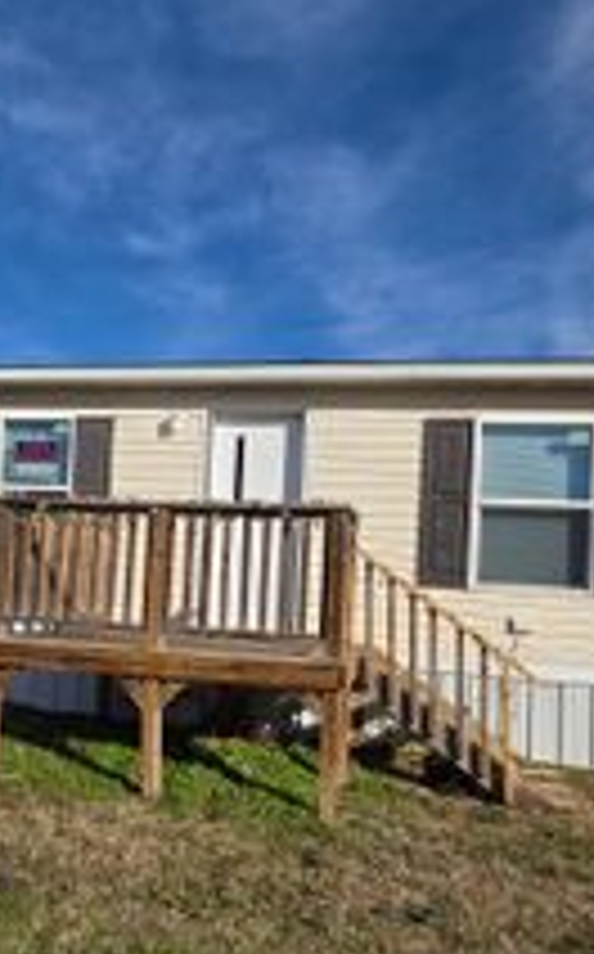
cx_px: 266
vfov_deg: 70.0
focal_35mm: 26
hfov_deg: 47.4
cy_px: 558
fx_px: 675
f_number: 1.9
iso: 40
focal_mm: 2.2
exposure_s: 1/3618
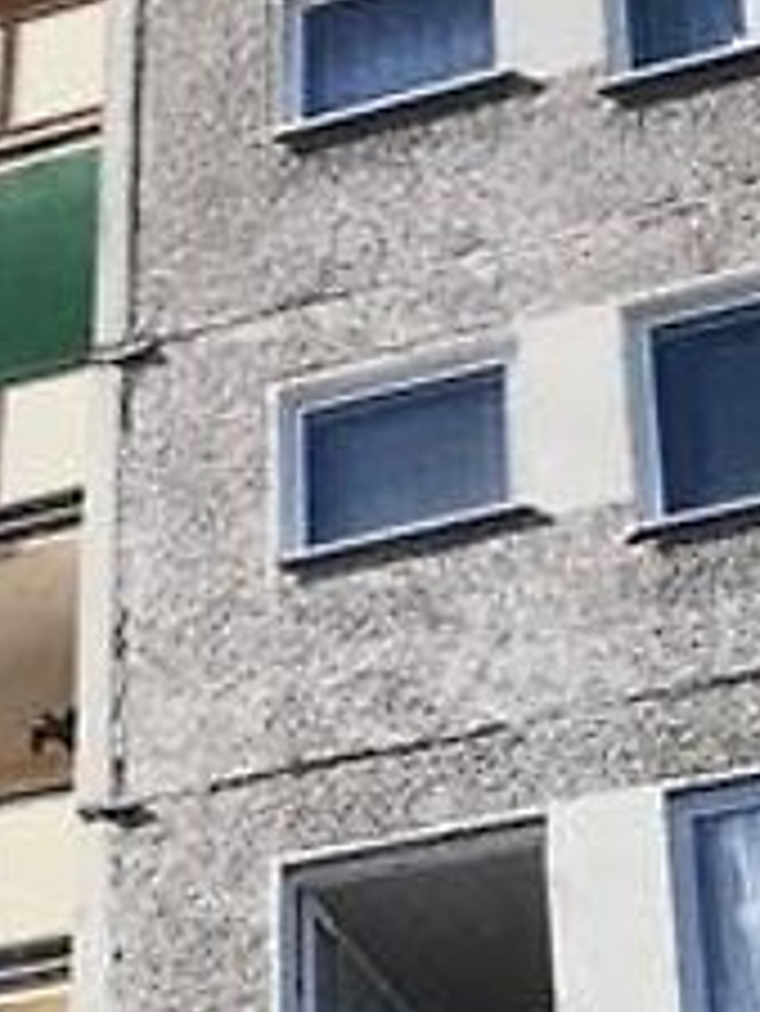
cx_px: -465
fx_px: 3012
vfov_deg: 19.0
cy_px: 378
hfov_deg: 13.4
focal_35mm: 103
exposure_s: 1/33
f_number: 2.2
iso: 50
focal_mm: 4.15
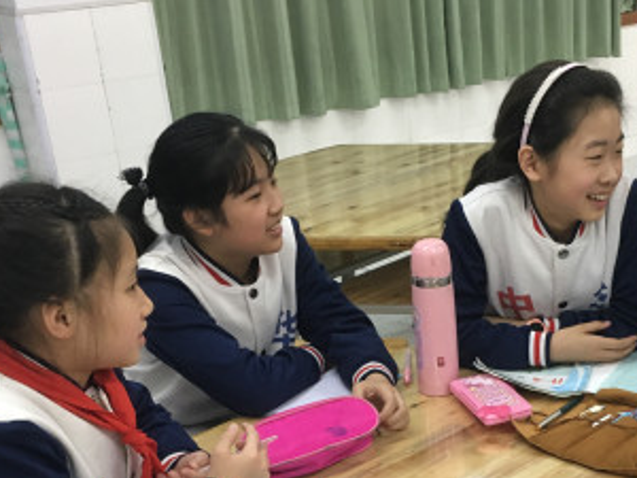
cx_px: 457
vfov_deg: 24.4
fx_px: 1067
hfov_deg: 32.8
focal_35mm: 58
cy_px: 444
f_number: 2.2
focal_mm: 4.15
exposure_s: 1/33
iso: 125
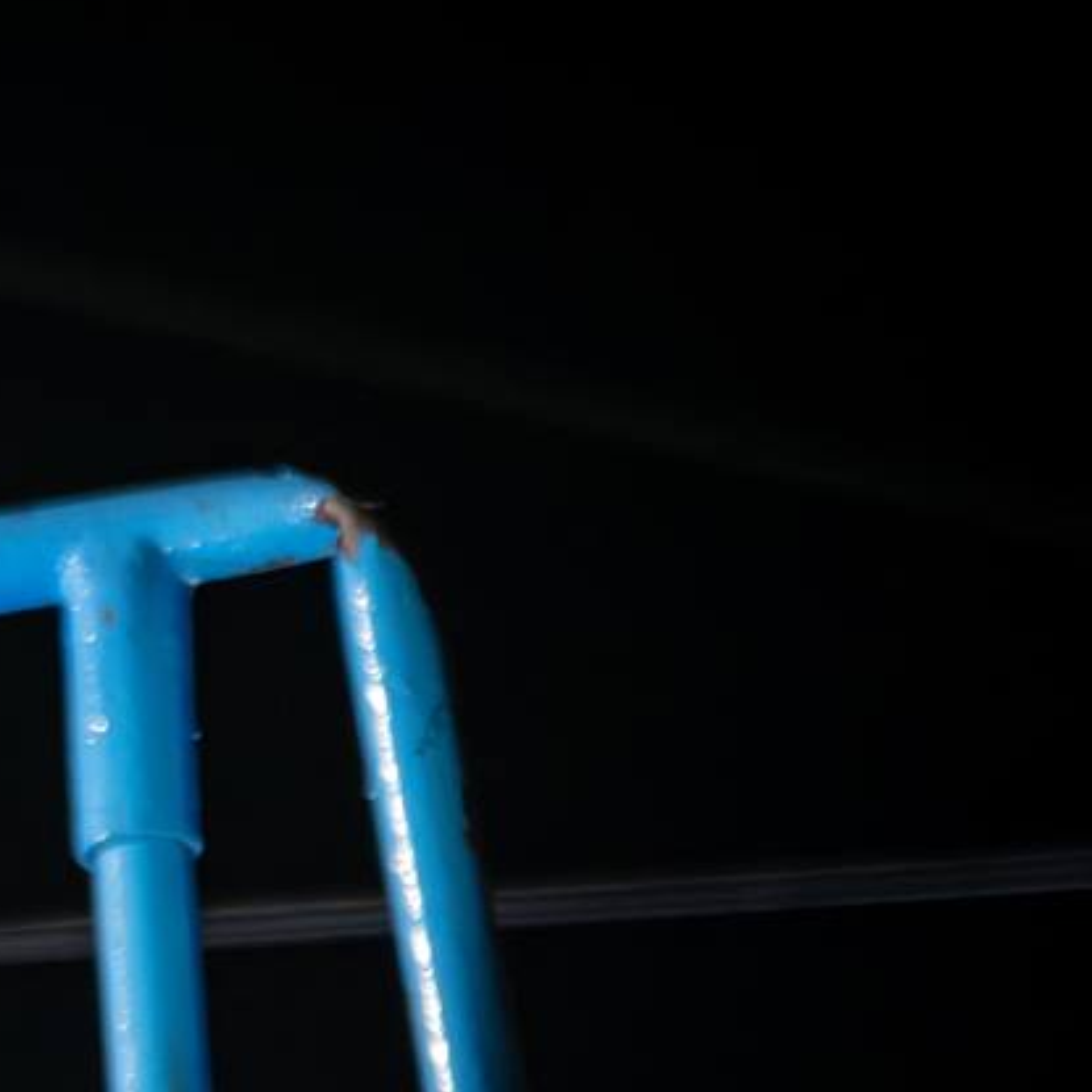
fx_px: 28464
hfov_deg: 2.2
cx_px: -660
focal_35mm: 798
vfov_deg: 2.2
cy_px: 1089
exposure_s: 1/500
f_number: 2.8
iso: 1600
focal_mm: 175
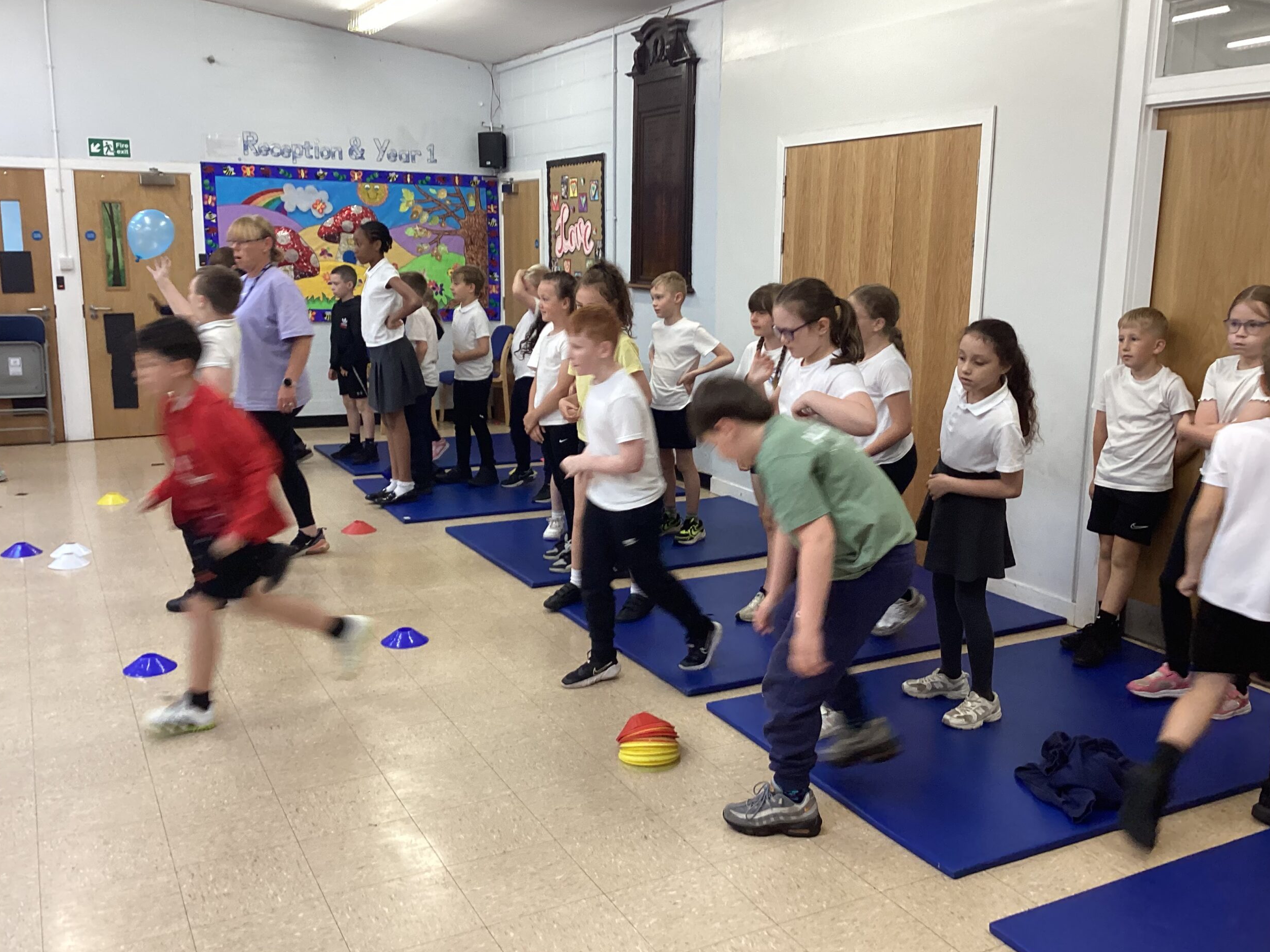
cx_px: 649
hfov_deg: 56.8
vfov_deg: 44.2
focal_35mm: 32
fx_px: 1174
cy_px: 471
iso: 100
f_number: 2.4
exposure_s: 1/50
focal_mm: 3.3
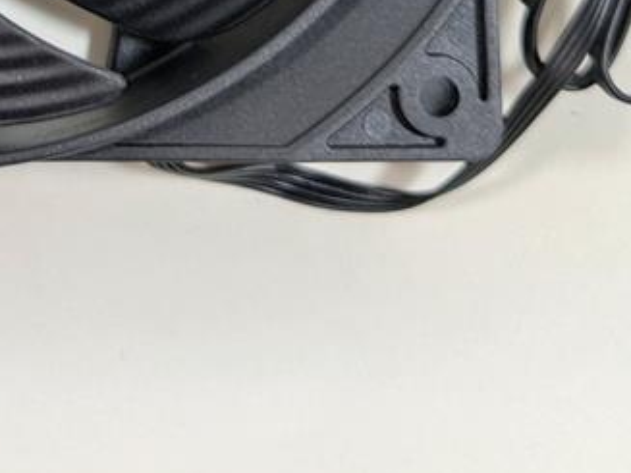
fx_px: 2004
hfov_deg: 17.4
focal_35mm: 110
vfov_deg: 11.9
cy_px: -484
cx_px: -35
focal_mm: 6.78
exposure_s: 1/33
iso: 326
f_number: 1.85
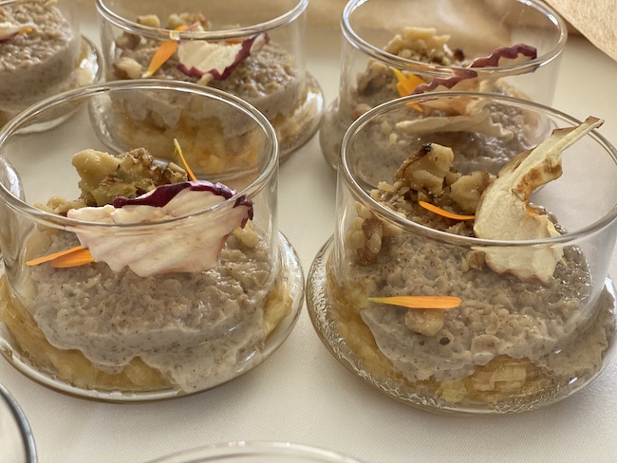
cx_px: 308
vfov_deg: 28.1
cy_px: 232
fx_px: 927
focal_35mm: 52
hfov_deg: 36.8
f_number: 2
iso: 40
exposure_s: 1/122
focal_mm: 6
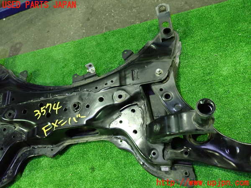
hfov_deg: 60.0
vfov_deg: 46.8
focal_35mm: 30
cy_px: 94
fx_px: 218
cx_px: 126
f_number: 2.3
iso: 800
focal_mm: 5.4
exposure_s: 1/25
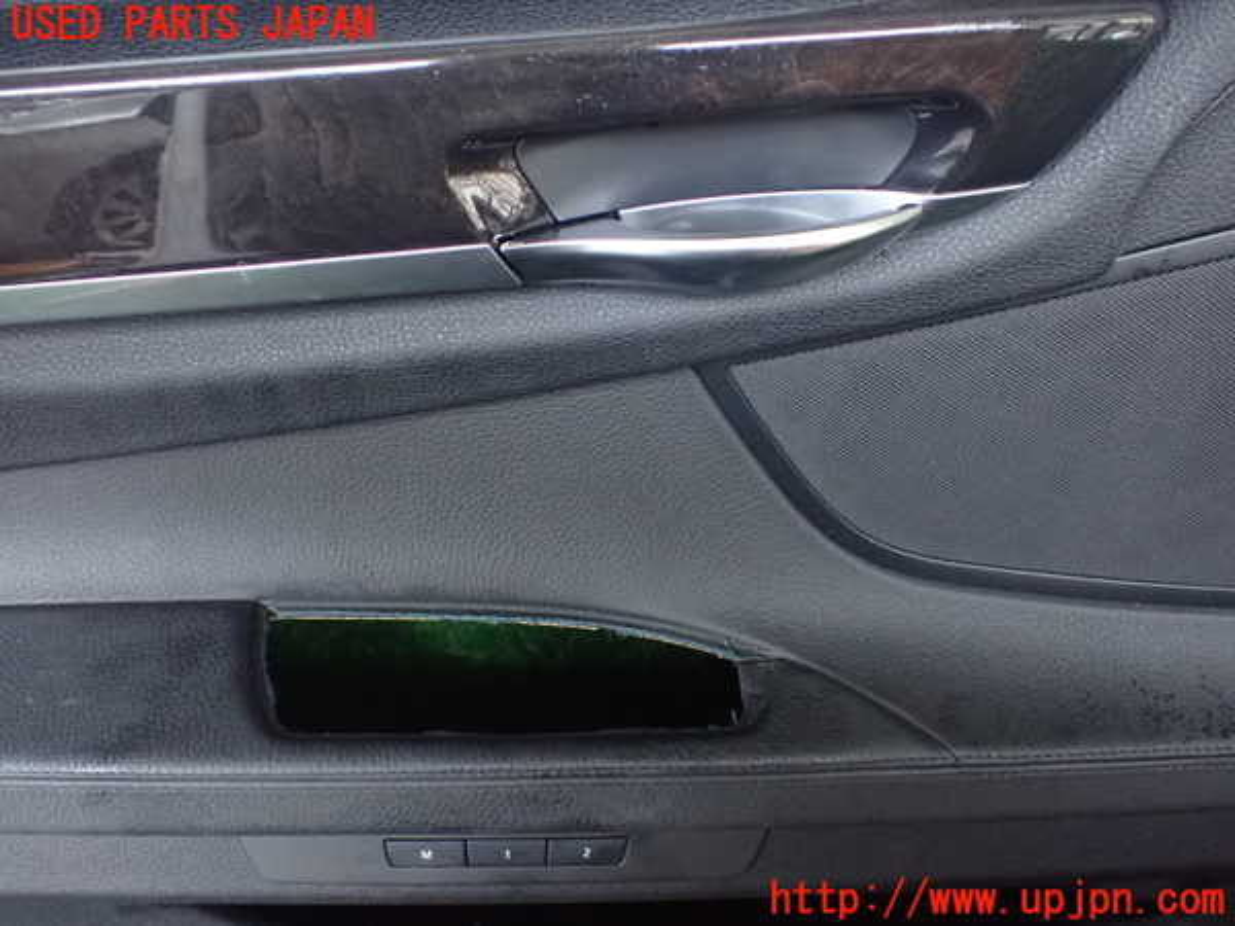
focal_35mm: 30
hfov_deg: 60.0
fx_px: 1070
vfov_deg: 46.8
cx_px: 618
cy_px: 463
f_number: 2.3
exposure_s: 1/30
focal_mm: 5.4
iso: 1250
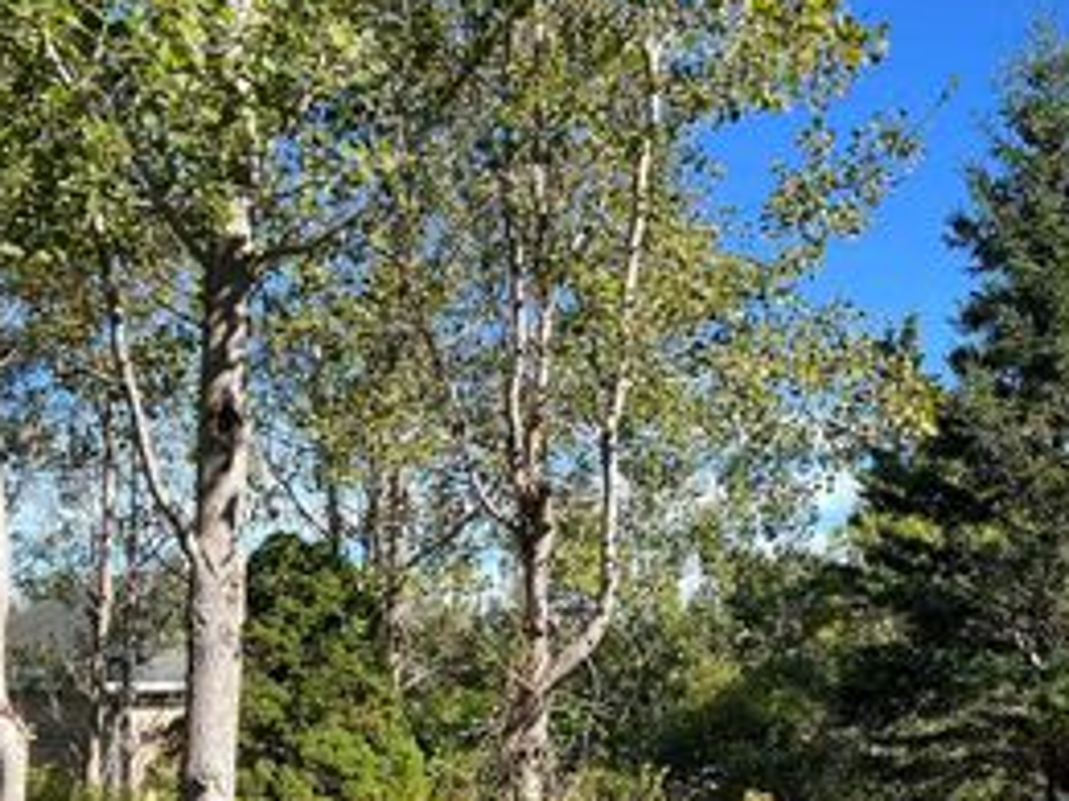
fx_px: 1544
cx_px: 604
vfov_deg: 28.8
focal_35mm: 50
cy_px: 581
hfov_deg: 38.1
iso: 50
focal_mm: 5.7
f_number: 1.5
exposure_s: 1/1934
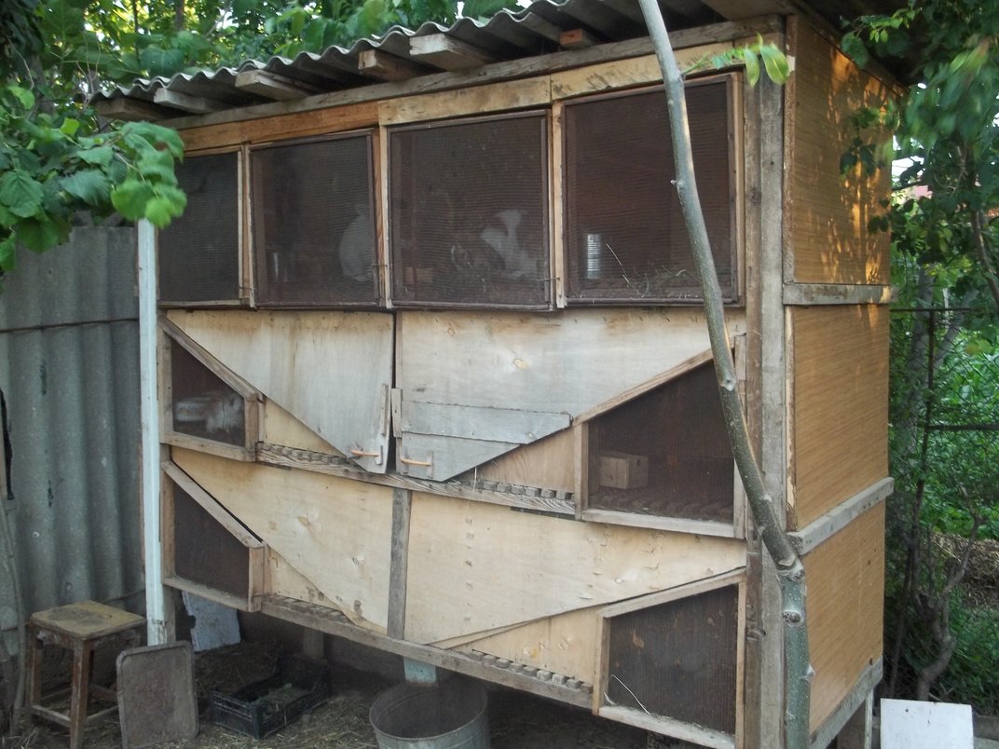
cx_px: 500
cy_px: 374
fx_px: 952
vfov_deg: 42.9
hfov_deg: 55.4
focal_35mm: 33
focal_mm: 5.9
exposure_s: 1/30
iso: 160
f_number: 3.3
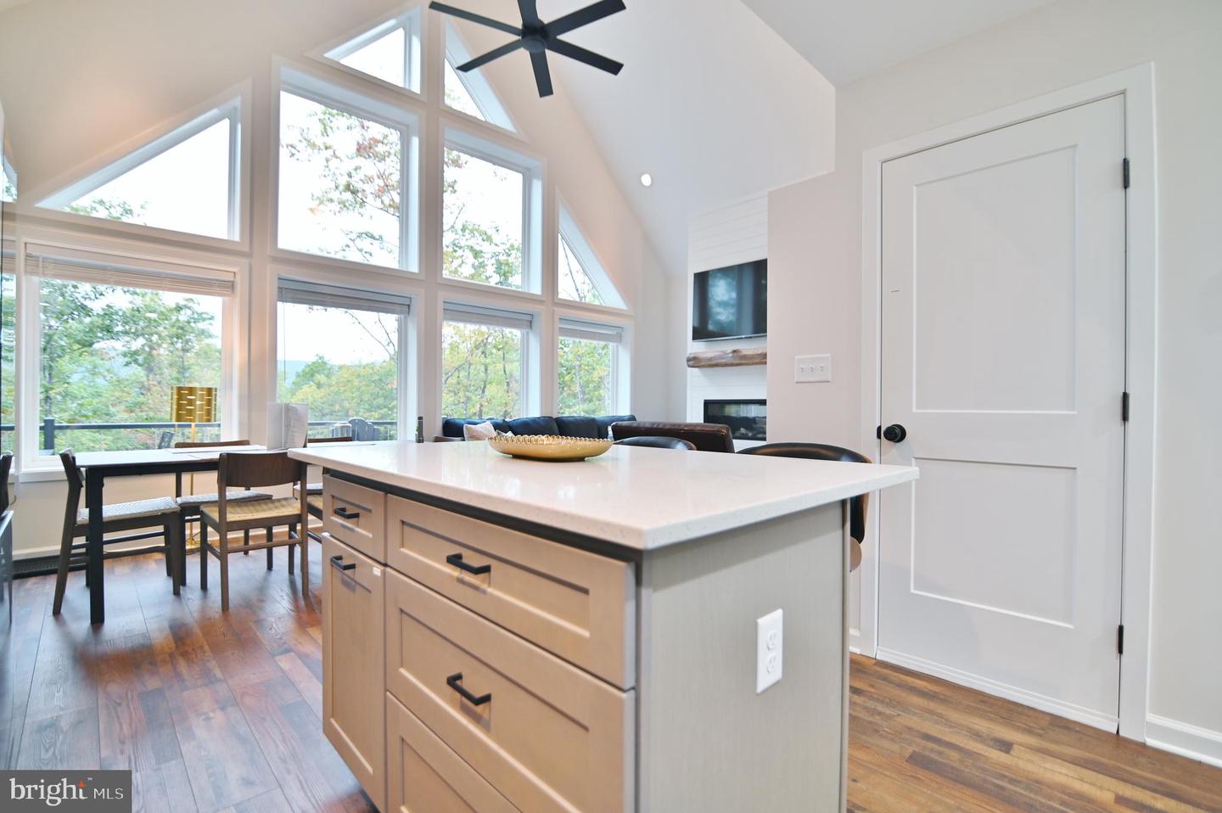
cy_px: 406
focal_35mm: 16
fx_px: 543
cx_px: 611
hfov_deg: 96.8
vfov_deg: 73.7
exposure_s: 1/40
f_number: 3.2
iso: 200
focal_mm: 16
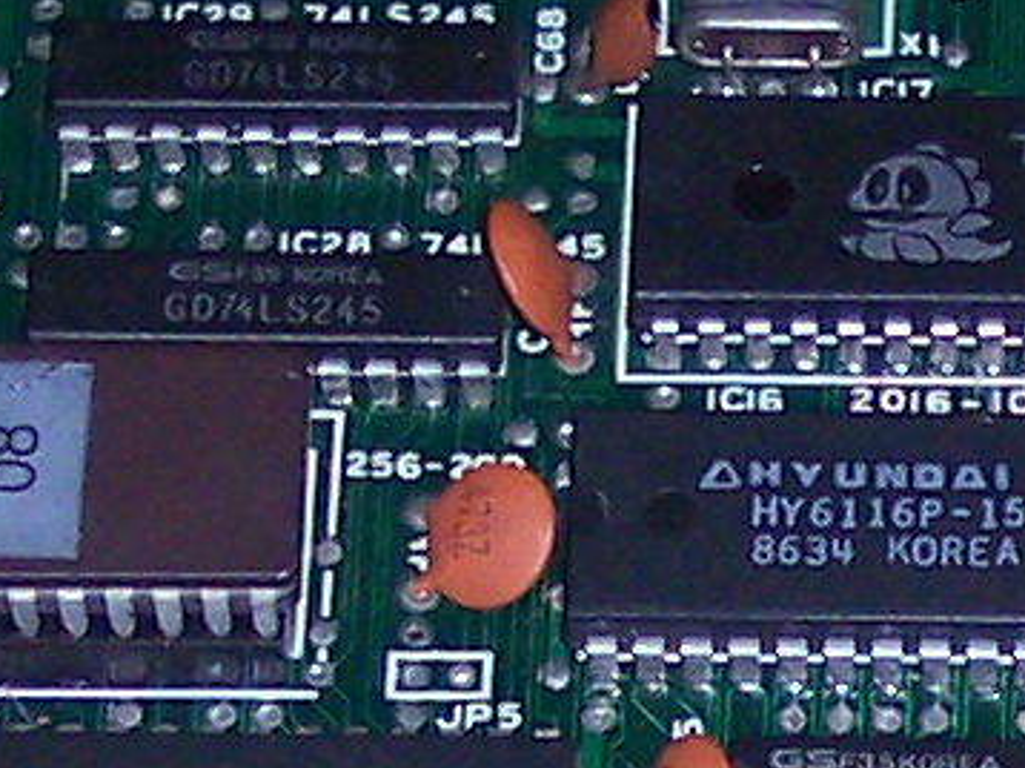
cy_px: 1590
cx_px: 1477
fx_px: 8108
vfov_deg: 5.3
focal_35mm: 274
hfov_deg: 7.1
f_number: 2.8
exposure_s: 1/30
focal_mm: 8
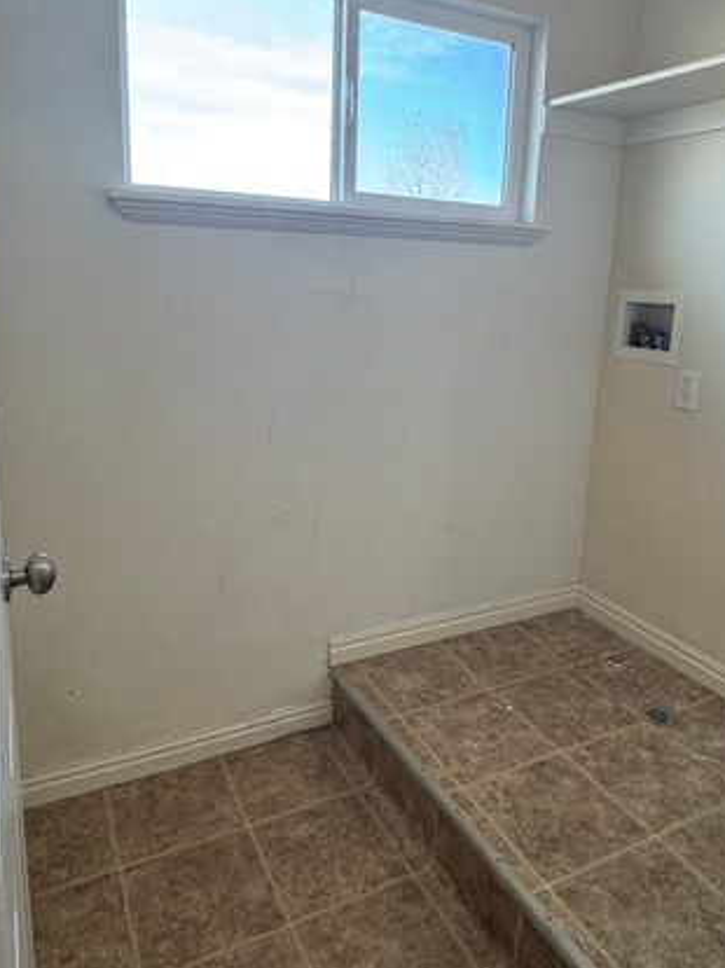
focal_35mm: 26
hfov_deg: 53.0
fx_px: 727
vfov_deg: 67.1
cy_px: 426
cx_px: 384
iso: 100
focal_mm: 2.22
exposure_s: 1/120
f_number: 2.2
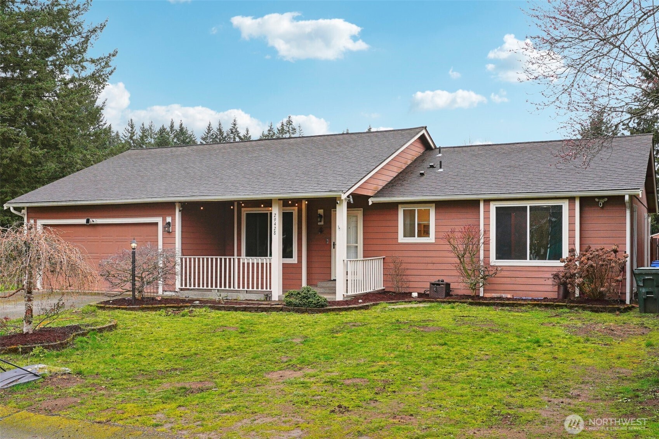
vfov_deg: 35.9
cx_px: 330
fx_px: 677
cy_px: 220
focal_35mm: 37
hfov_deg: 51.9
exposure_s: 1/125
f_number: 8
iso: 320
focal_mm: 25
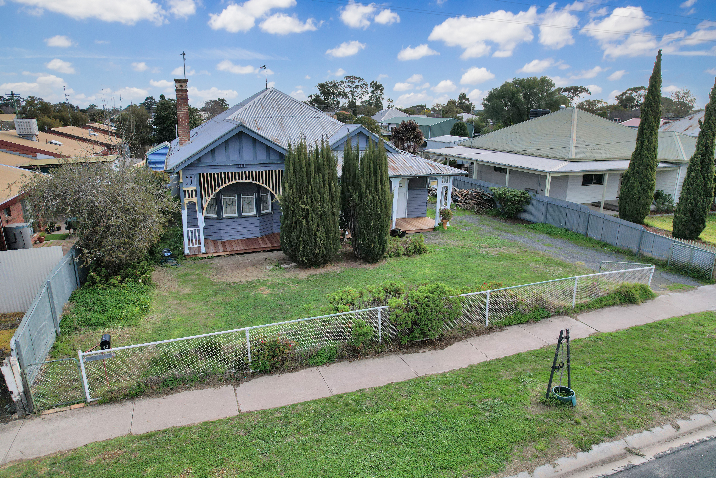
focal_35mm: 22
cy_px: 239
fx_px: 438
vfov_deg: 57.2
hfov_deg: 78.6
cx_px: 358
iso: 100
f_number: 2.8
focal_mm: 8.38
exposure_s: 1/1250
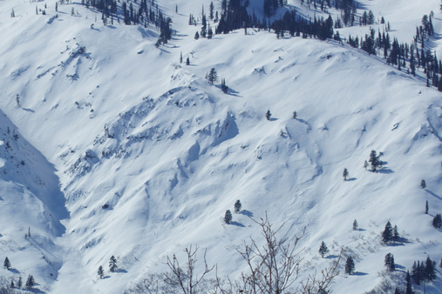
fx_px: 2603
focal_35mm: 212
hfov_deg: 9.7
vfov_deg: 6.5
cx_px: 50
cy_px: 189
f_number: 11
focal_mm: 70
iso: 100
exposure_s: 1/200
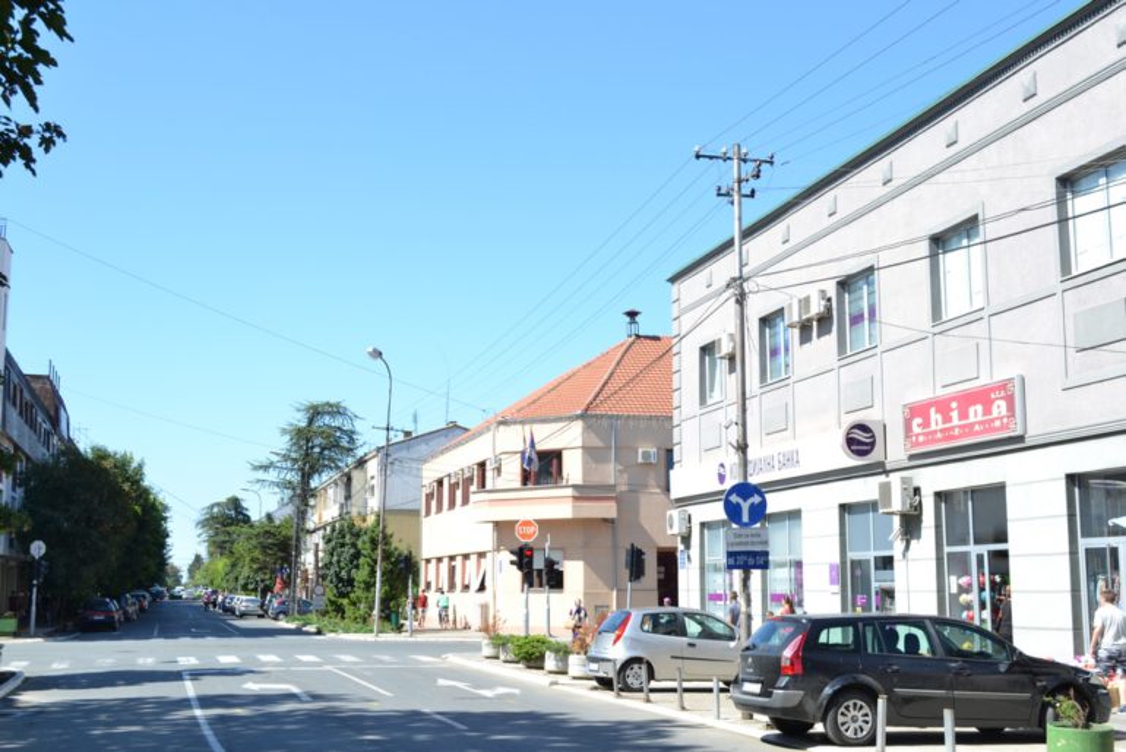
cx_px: 563
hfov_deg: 44.9
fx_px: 1361
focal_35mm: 44
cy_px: 376
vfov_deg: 30.9
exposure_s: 1/80
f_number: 9
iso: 100
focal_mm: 29
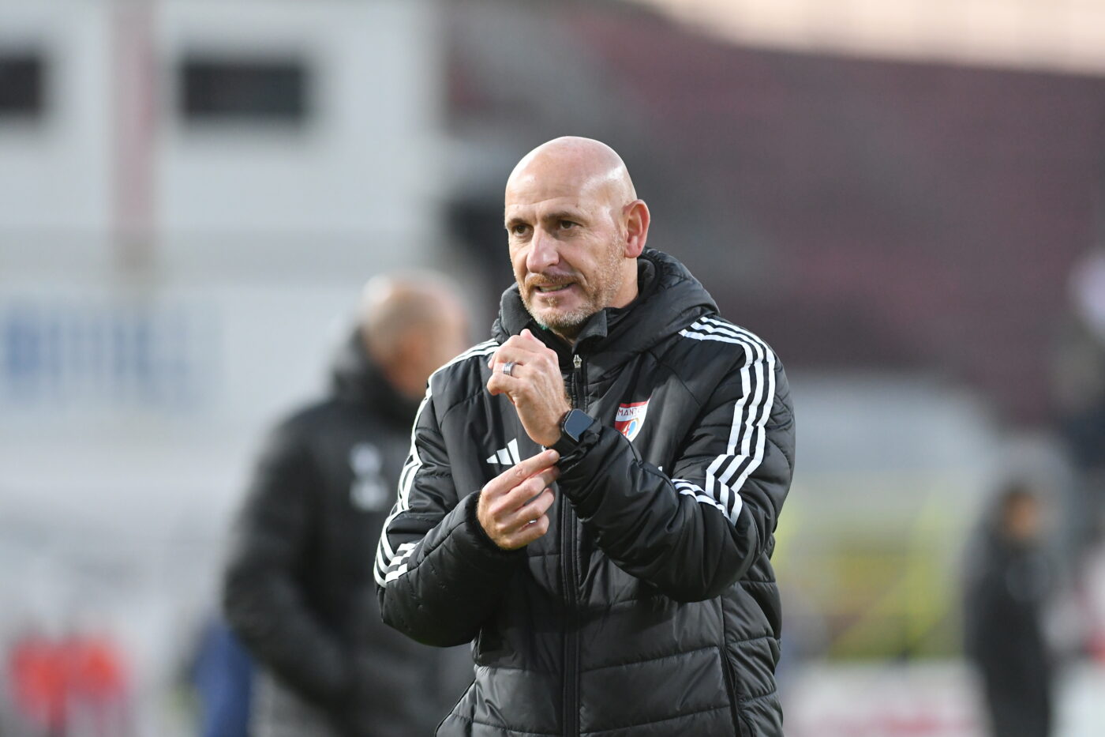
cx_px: 552
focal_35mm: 450
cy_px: 368
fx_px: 13810
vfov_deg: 3.1
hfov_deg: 4.6
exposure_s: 1/1000
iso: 2000
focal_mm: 300
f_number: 3.2
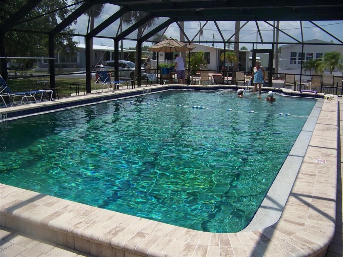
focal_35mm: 36
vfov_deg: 39.7
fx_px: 357
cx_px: 172
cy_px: 128
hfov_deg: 51.4
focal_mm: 5.85
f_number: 2.8
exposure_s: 1/1000
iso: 64
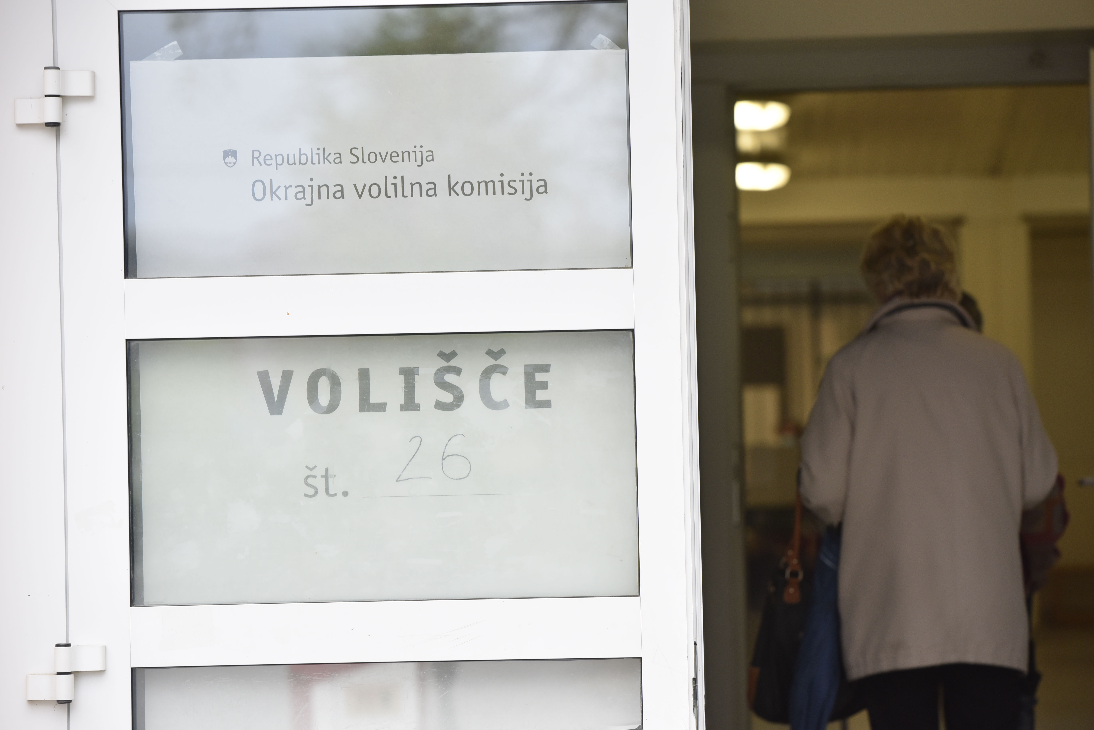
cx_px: 547
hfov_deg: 15.2
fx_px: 4104
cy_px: 365
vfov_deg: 10.2
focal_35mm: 135
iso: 1000
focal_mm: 135
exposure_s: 1/400
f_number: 4.5
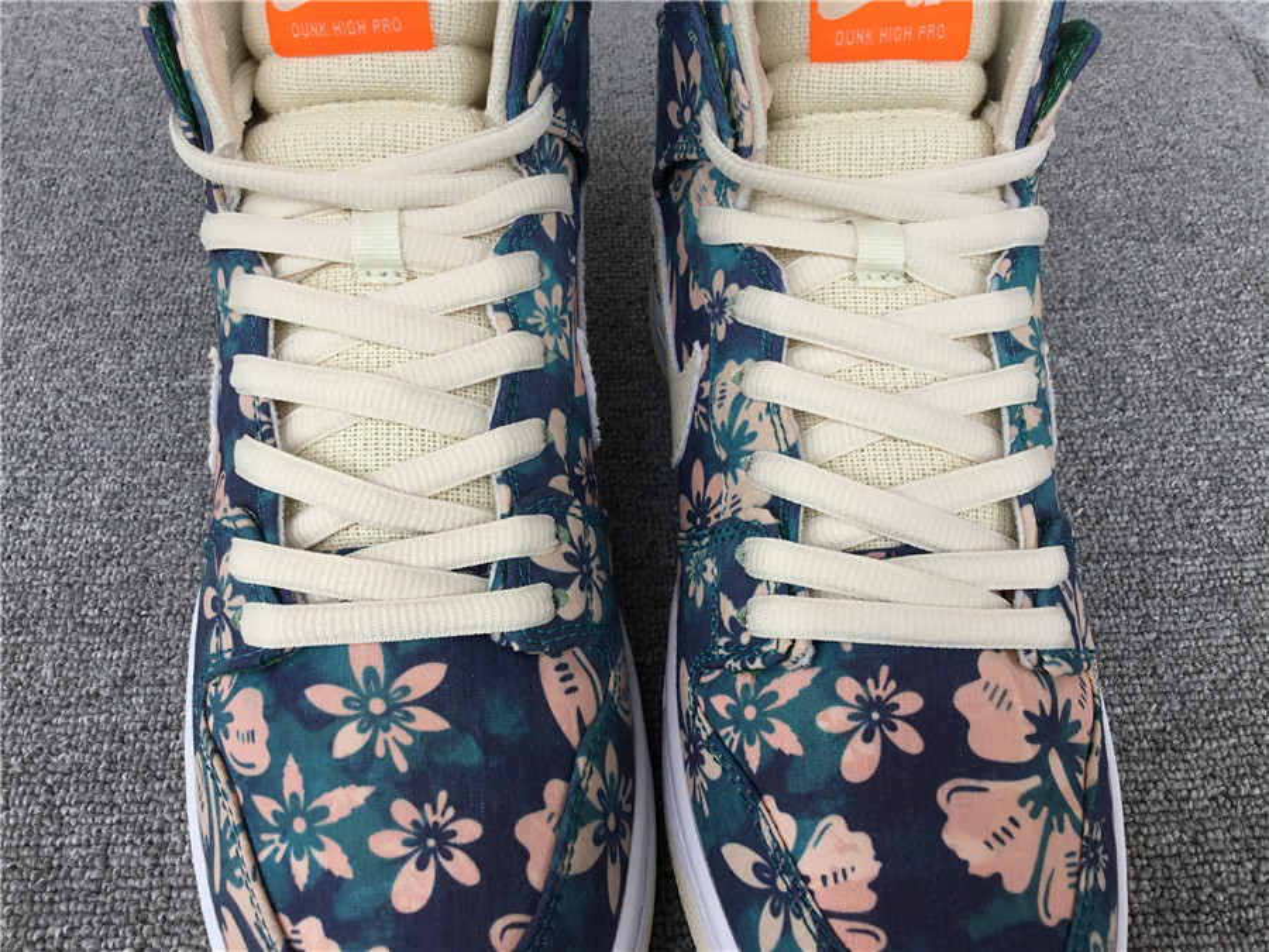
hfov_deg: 58.4
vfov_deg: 45.4
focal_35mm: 31
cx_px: 634
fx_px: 1136
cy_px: 476
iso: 25
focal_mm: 3.3
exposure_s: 1/304
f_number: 2.4
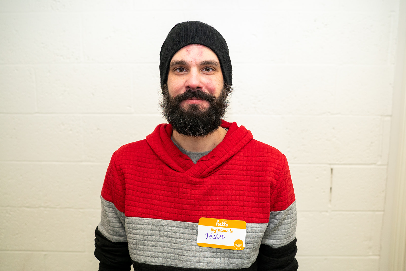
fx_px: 395
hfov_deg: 54.4
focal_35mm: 35
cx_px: 203
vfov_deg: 37.9
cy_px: 136
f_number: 3.2
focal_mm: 35
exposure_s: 1/125
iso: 2000
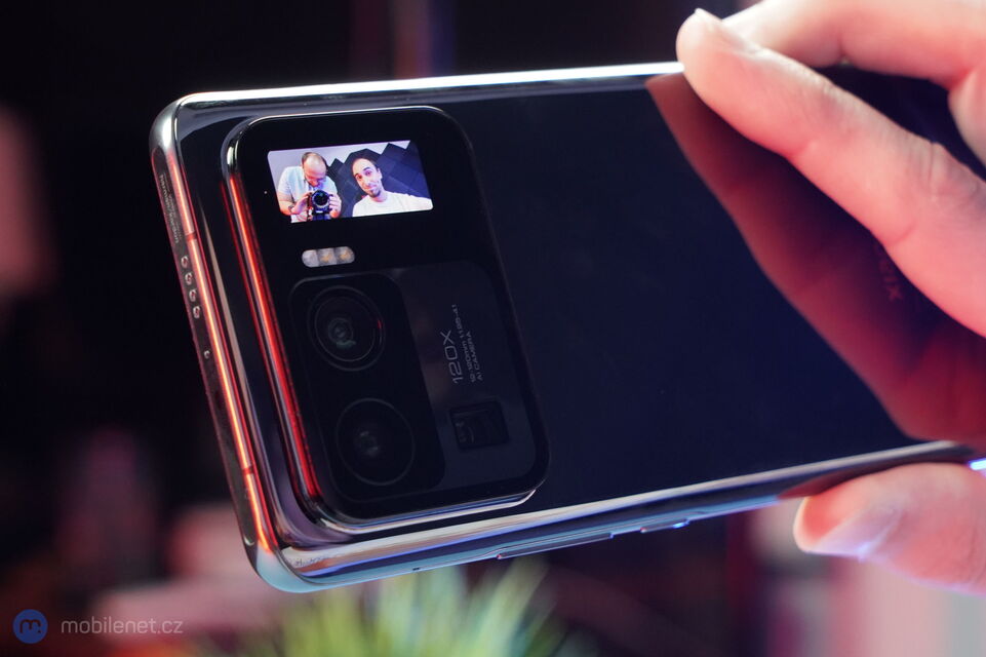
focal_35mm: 70
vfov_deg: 19.4
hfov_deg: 28.9
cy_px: 328
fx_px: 1916
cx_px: 493
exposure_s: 1/80
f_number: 8
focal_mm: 70
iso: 4000
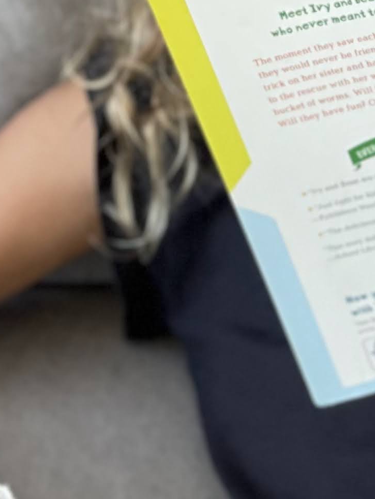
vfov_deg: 9.0
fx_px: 3133
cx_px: 571
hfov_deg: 6.7
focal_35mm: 217
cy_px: 557
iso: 64
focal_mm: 6
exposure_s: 1/122
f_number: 2
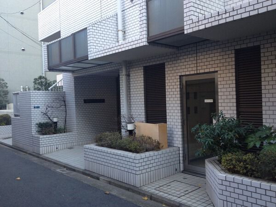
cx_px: 138
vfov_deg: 40.7
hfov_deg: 52.6
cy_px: 104
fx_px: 279
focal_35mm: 35
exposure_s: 1/60
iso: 64
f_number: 2.4
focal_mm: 4.28
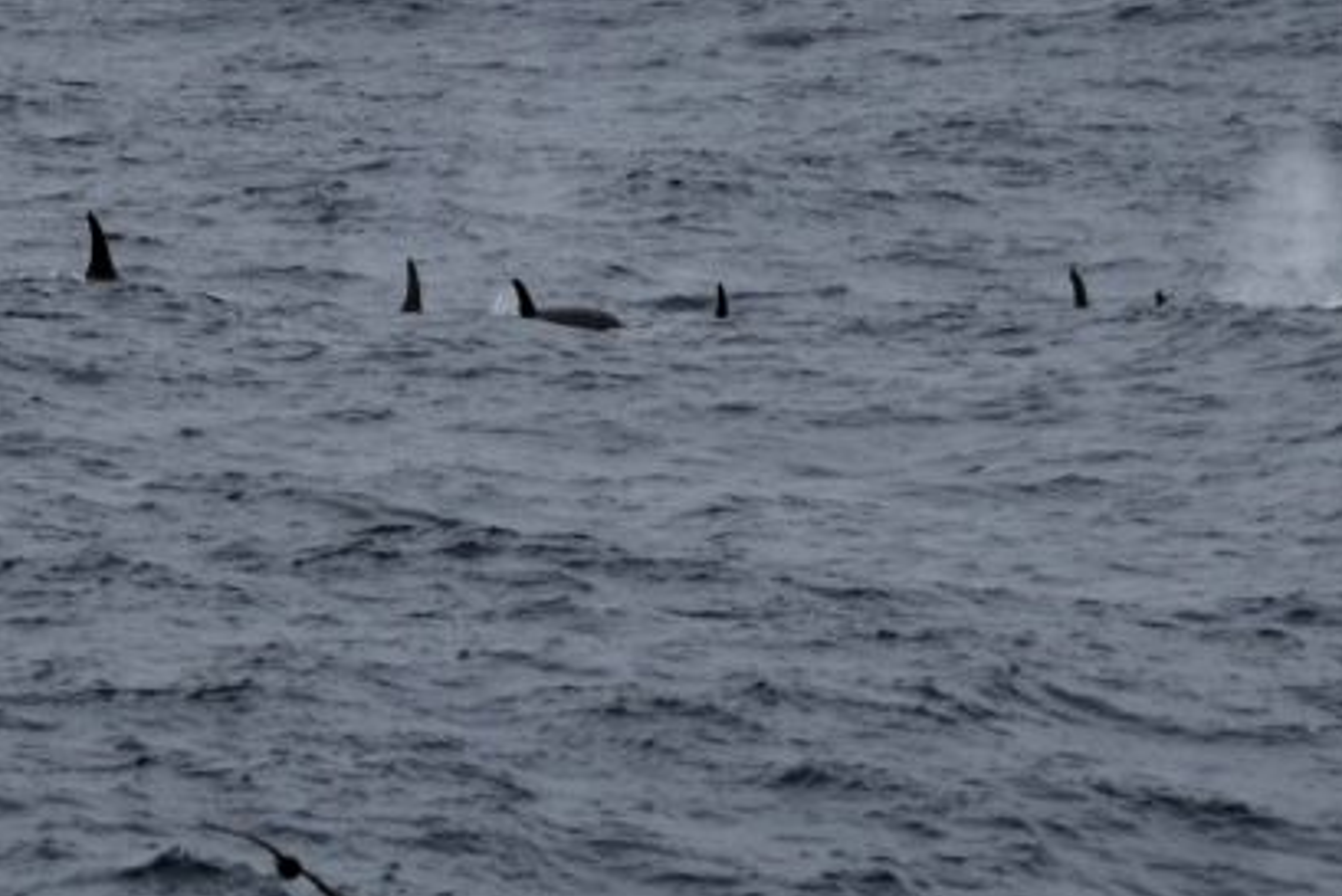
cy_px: 113
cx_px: 600
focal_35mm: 254
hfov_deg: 8.1
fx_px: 9471
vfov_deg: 5.4
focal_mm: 130
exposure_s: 1/8000
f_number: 5
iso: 500
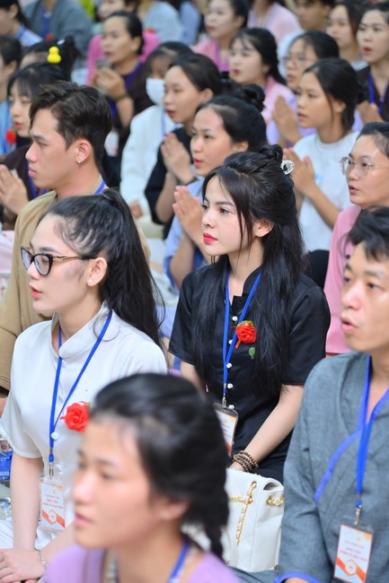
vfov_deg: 17.1
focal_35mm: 120
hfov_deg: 11.4
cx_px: 194
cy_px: 292
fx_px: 1946
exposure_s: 1/100
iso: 1250
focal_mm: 120
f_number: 4
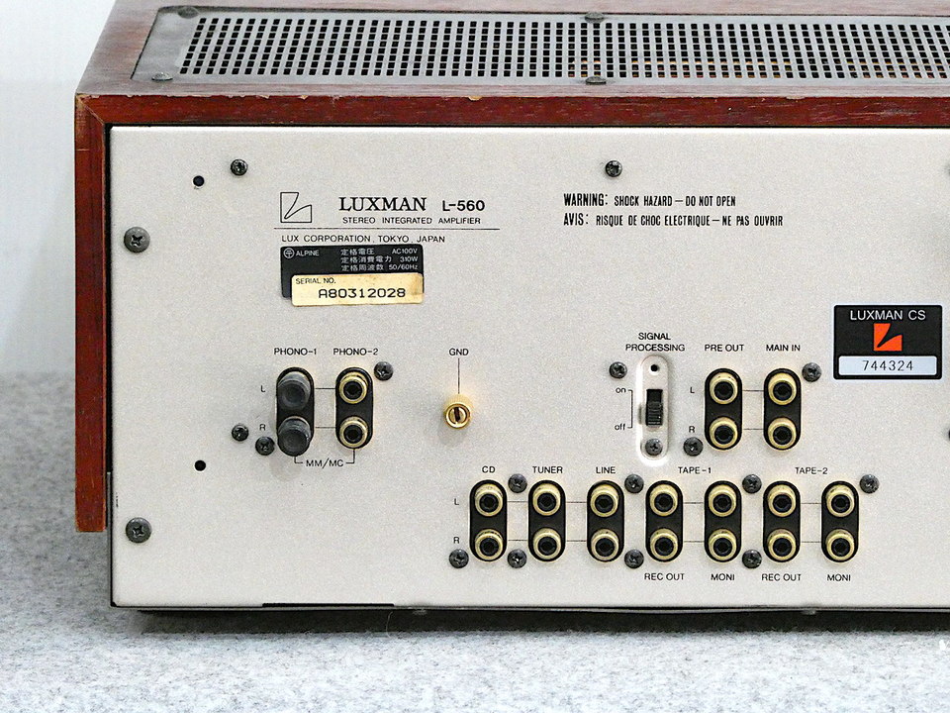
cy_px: 356
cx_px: 475
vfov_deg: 5.3
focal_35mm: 282
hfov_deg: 7.0
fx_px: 7739
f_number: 5.7
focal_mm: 50.5
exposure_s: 1/60
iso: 1600
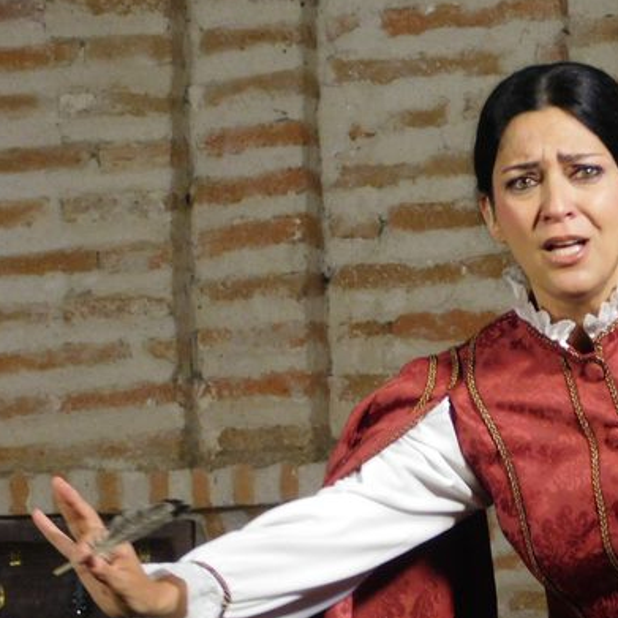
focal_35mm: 532
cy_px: 433
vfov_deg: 3.3
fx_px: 10746
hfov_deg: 3.3
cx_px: 577
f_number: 5.7
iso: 450
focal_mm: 52.2
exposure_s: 1/60
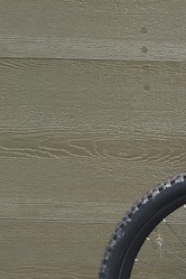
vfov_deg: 20.7
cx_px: 437
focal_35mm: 97
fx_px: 752
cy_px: 240
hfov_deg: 11.7
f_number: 2.2
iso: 25
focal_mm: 4.15
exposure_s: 1/157
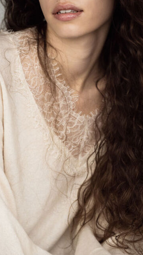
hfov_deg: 7.7
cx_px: 95
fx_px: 1065
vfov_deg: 13.6
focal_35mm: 158
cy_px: 95
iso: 320
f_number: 4
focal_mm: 95
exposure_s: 1/160
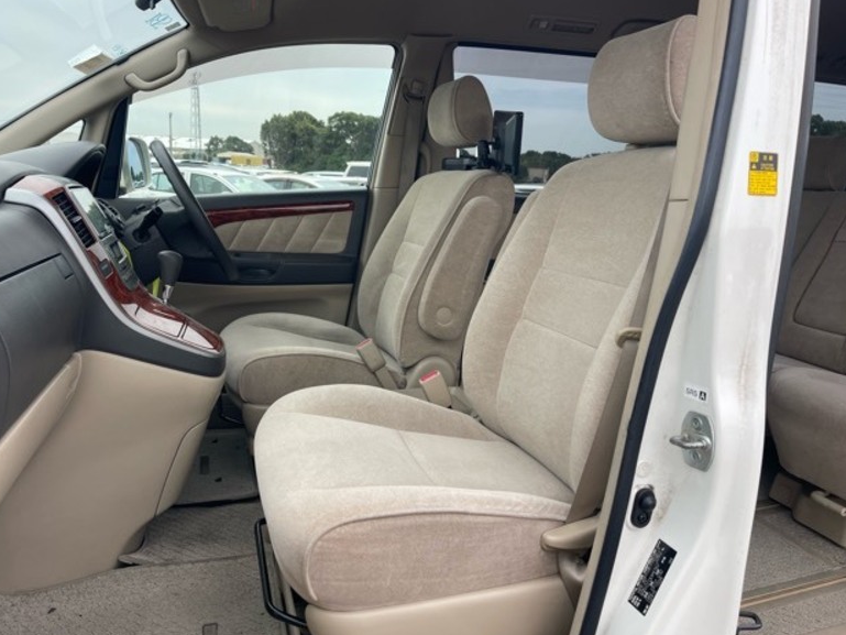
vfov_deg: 53.1
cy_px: 319
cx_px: 417
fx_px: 636
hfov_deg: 67.3
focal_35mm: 26
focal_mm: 5.1
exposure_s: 1/765
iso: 32
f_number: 1.6
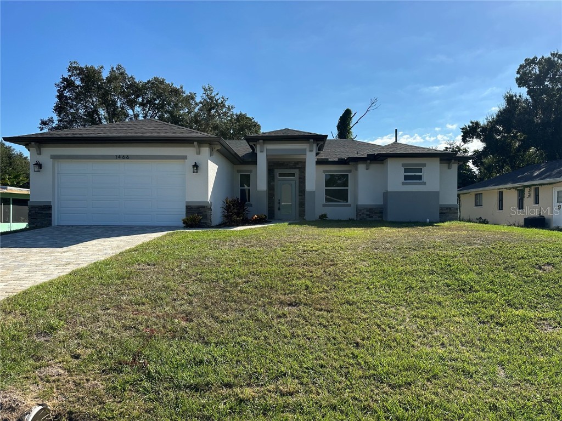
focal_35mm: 24
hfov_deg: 71.6
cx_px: 281
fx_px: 390
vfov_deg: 56.8
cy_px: 210
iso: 80
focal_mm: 6.86
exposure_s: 1/4762
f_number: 1.78
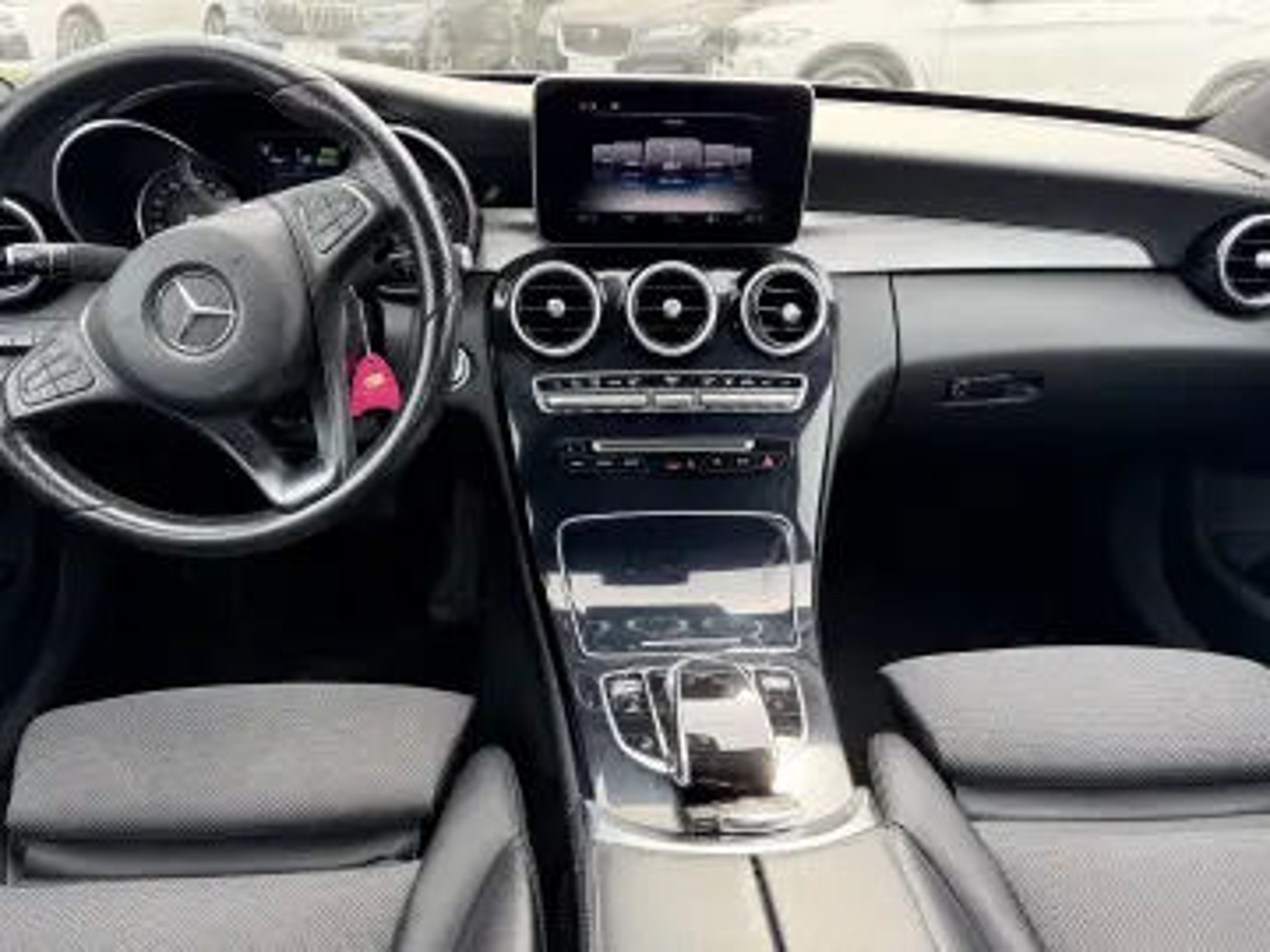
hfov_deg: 71.6
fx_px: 881
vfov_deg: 56.8
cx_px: 635
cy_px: 476
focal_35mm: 24
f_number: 1.78
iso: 100
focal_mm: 6.76
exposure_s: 1/243
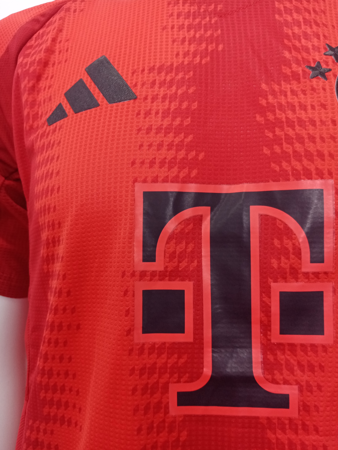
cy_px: 225
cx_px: 169
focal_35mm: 26
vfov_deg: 67.3
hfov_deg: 53.1
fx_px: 338
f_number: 1.8
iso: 147
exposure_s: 1/60
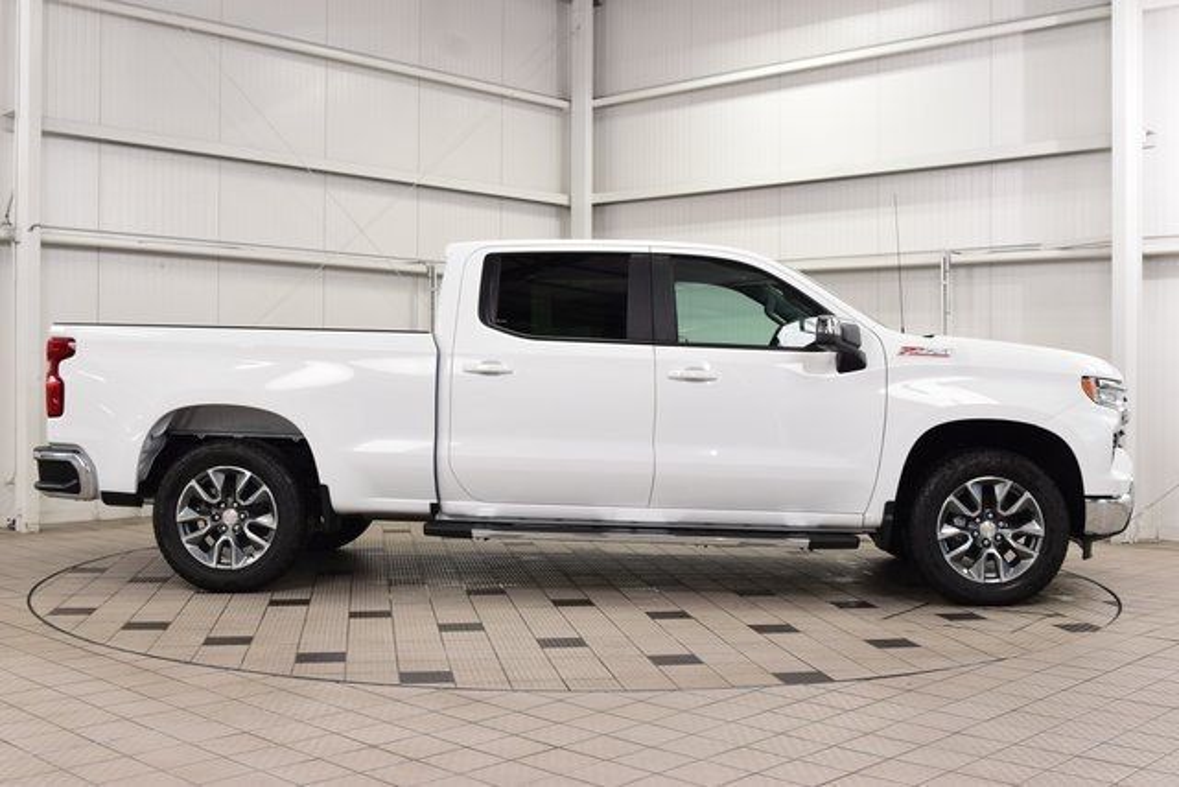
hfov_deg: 46.4
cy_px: 394
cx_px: 590
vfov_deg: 31.9
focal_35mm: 42
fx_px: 1376
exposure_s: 1/60
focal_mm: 28
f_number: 8
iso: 1000
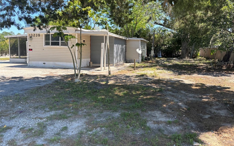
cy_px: 63
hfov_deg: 66.5
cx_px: 119
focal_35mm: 28
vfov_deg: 44.4
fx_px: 179
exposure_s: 1/758
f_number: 1.6
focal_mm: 5.96
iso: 50
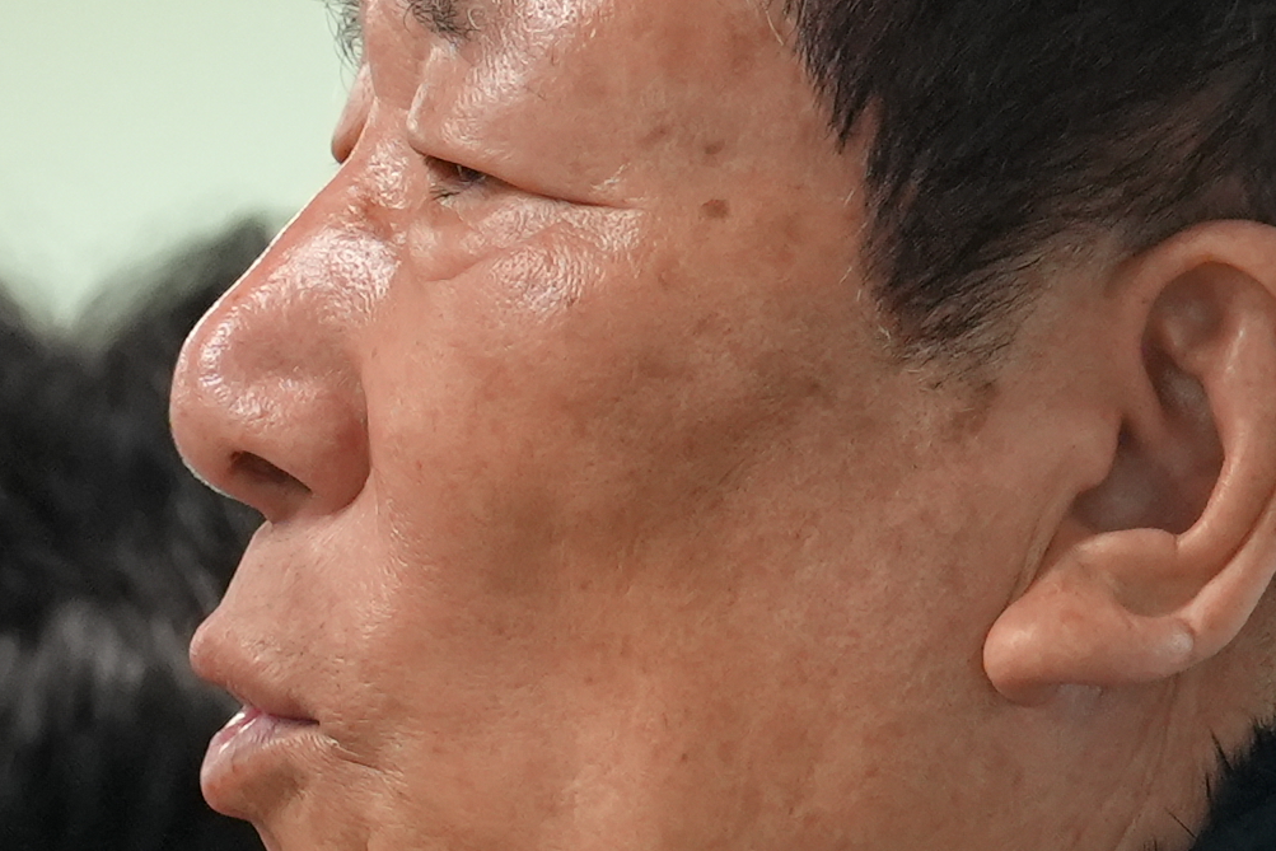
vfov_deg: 2.8
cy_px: 1739
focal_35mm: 489
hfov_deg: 4.2
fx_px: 17334
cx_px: -658
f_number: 4
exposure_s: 1/160
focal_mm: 70
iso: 2500
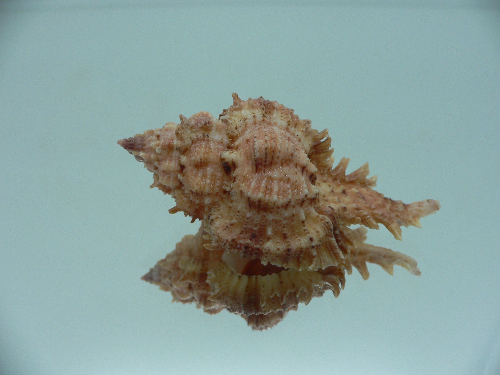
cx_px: 250
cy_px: 188
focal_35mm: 35
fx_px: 506
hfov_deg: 52.6
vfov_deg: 40.7
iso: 80
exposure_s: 1/60
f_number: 2.8
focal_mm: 4.6
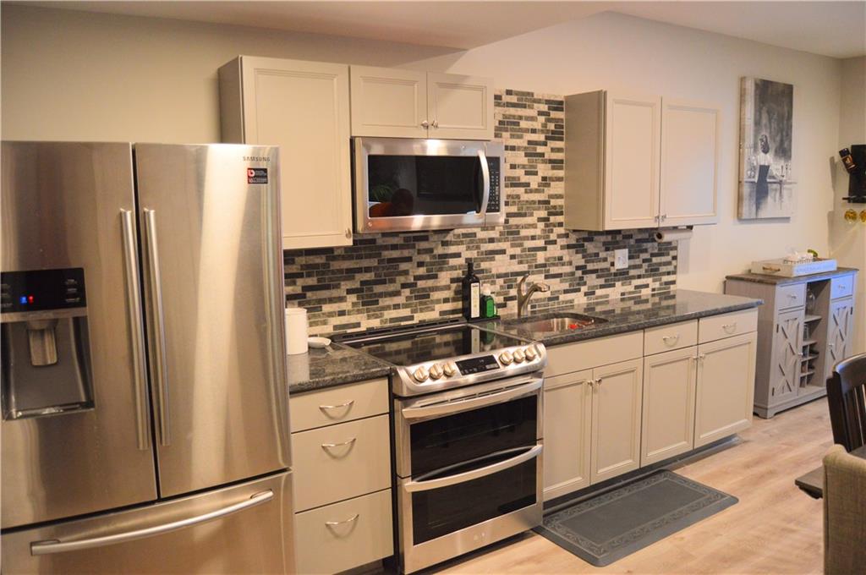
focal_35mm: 27
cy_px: 288
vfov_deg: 47.8
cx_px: 433
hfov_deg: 67.4
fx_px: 649
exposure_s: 1/60
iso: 1100
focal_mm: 18
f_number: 3.5
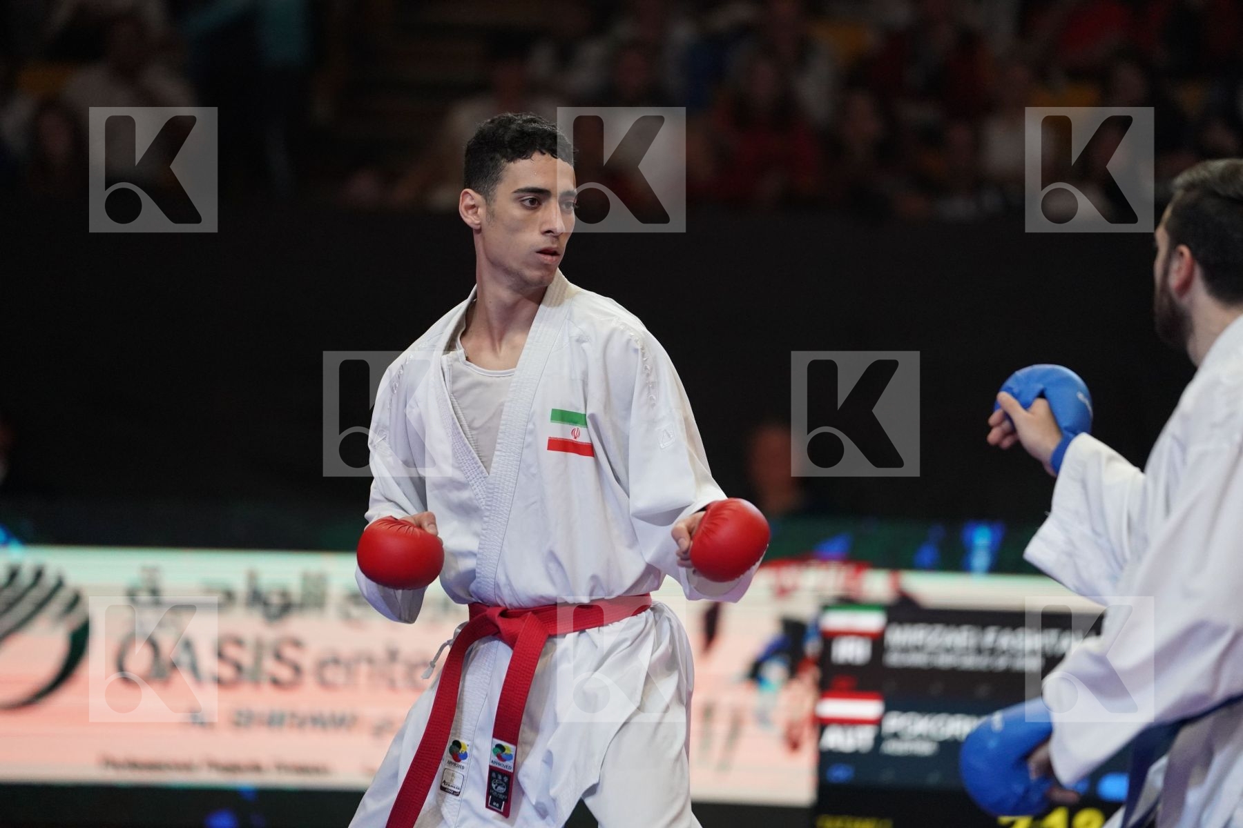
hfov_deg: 10.3
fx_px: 6905
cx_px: 622
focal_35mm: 200
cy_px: 414
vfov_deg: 6.9
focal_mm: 200
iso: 5000
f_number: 2.8
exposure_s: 1/1000
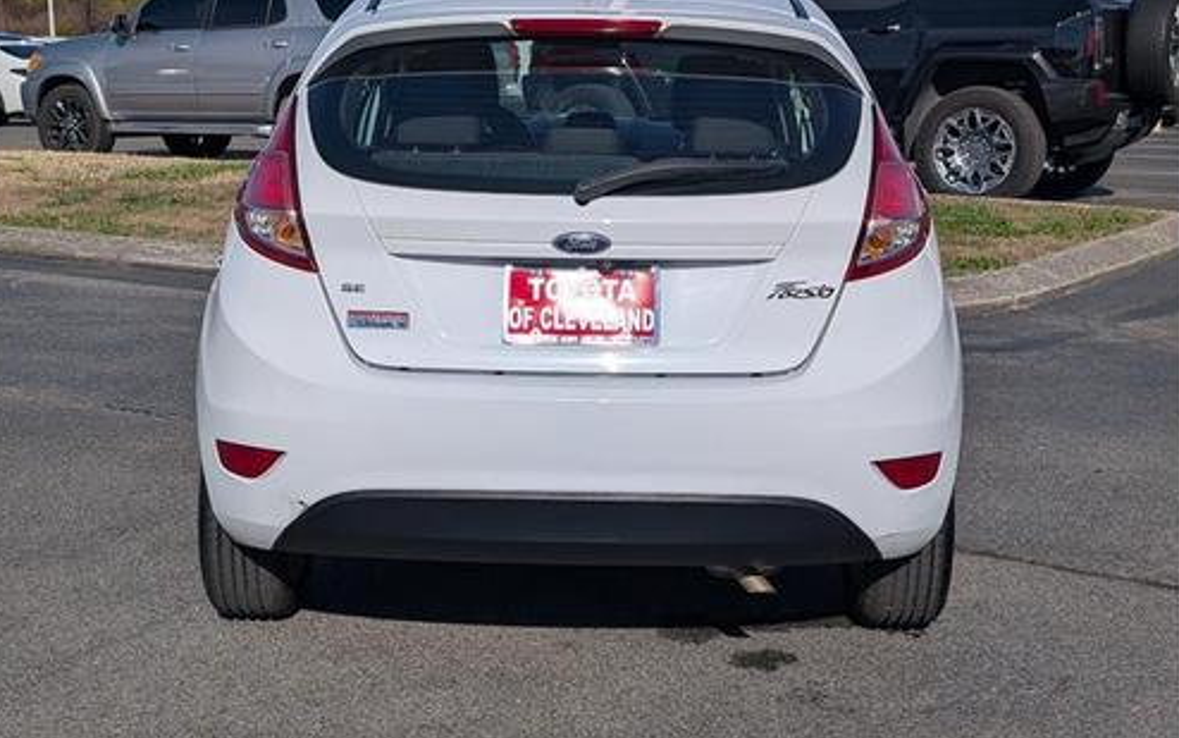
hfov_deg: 38.2
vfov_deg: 24.4
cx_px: 585
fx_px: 1703
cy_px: 330
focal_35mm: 53
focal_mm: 6.9
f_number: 1.68
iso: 25
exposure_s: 1/5000
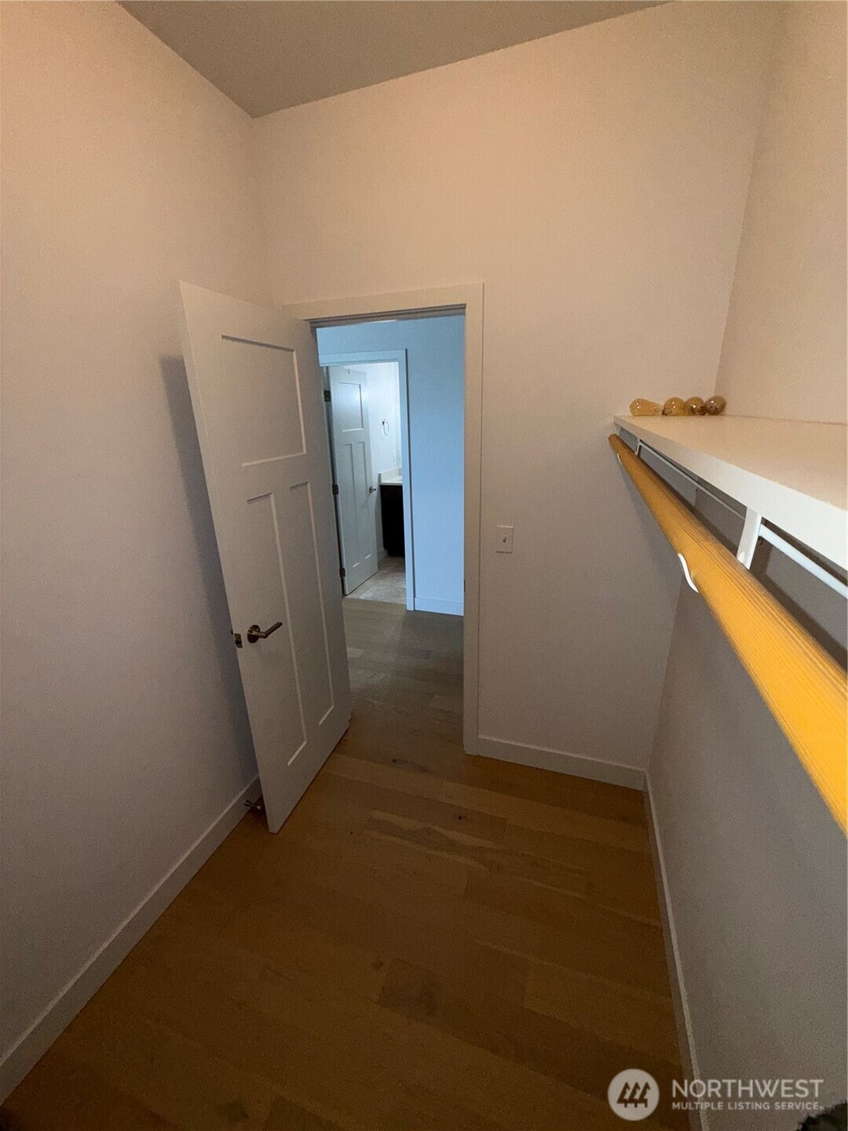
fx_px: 457
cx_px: 424
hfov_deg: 85.7
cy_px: 566
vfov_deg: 102.1
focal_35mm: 14
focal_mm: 2.22
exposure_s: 1/121
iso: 80
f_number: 2.2
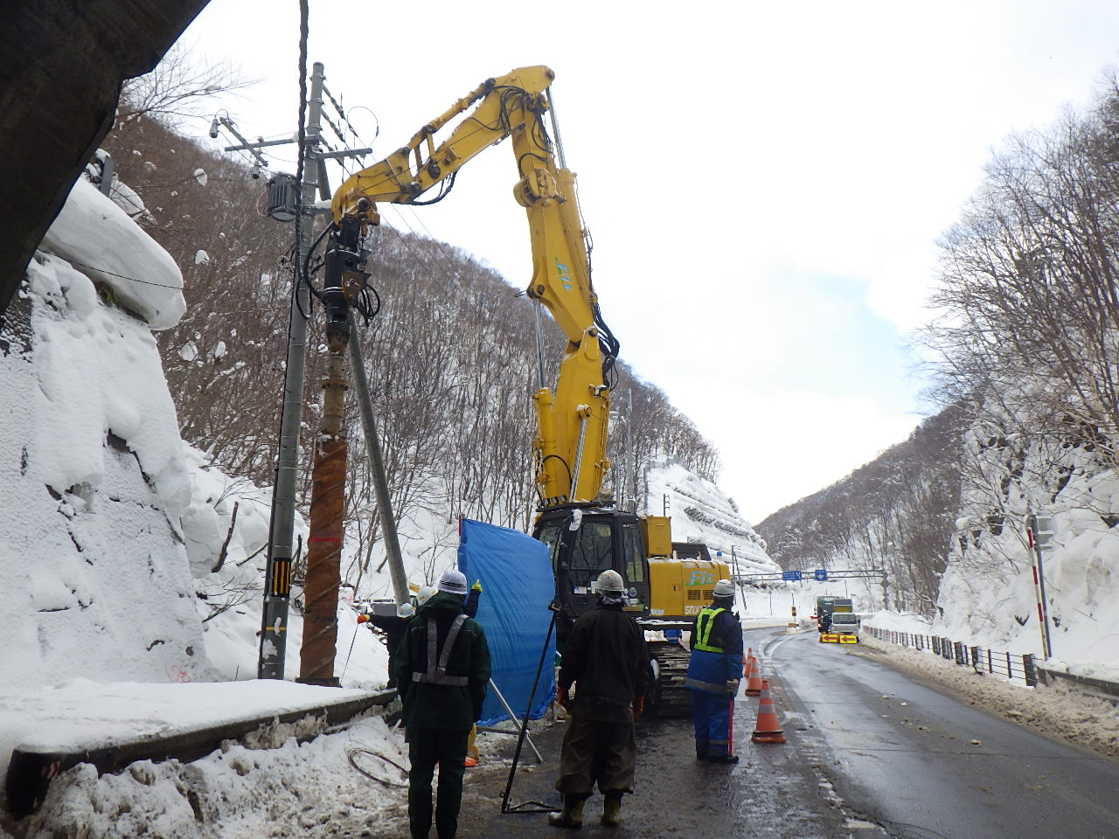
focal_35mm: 28
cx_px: 560
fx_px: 905
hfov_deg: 63.4
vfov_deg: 49.7
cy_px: 420
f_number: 4.2
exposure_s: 1/320
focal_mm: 5
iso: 125
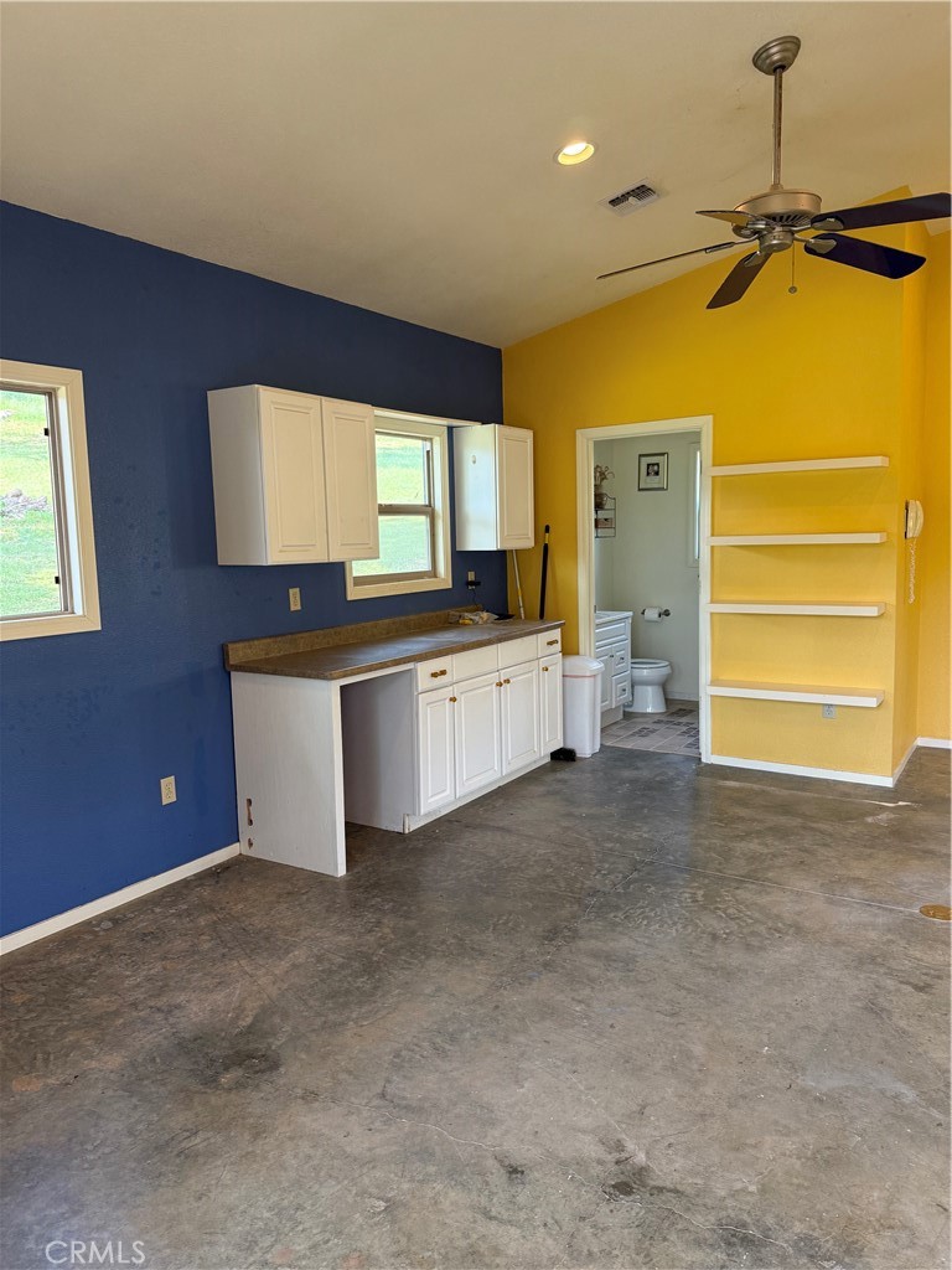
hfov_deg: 56.8
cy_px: 635
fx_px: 880
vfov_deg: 71.6
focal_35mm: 24
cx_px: 476
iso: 200
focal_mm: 6.76
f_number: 1.78
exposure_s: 1/202
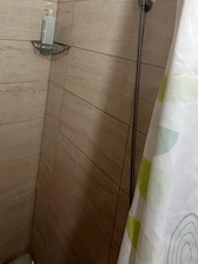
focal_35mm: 25
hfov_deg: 49.7
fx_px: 191
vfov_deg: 60.9
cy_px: 37
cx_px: 25
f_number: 2.2
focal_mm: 2.22
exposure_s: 1/50
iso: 160
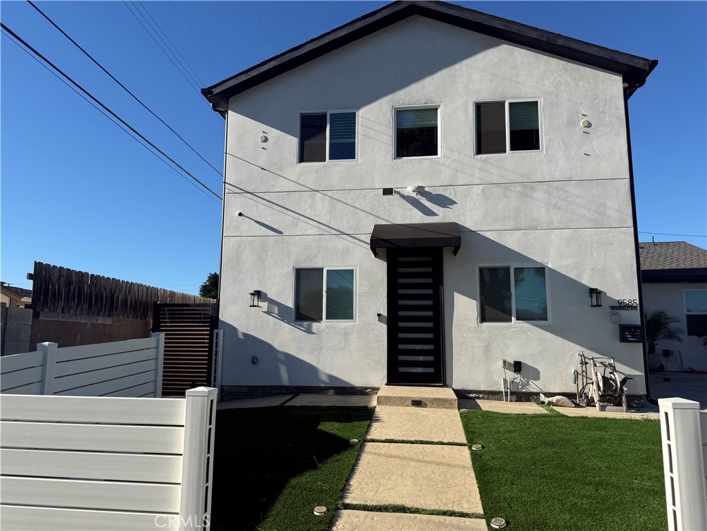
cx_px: 354
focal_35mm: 24
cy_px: 266
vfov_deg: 56.8
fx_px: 490
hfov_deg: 71.6
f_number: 1.78
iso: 80
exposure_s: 1/4405
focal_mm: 6.76
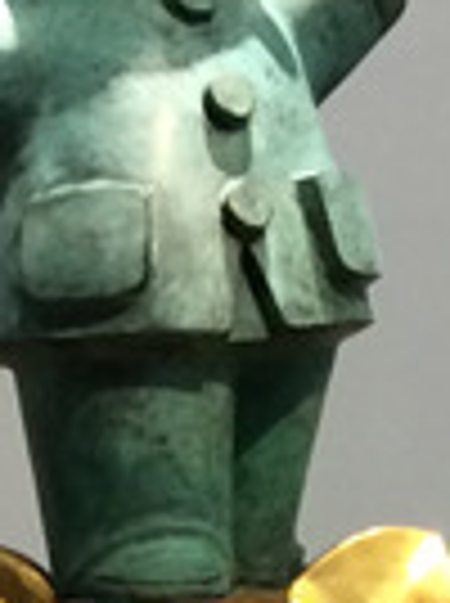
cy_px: 1215
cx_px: 52
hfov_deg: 8.0
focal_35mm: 184
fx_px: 3199
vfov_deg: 10.0
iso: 50
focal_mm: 4.15
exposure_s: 1/33
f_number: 2.2
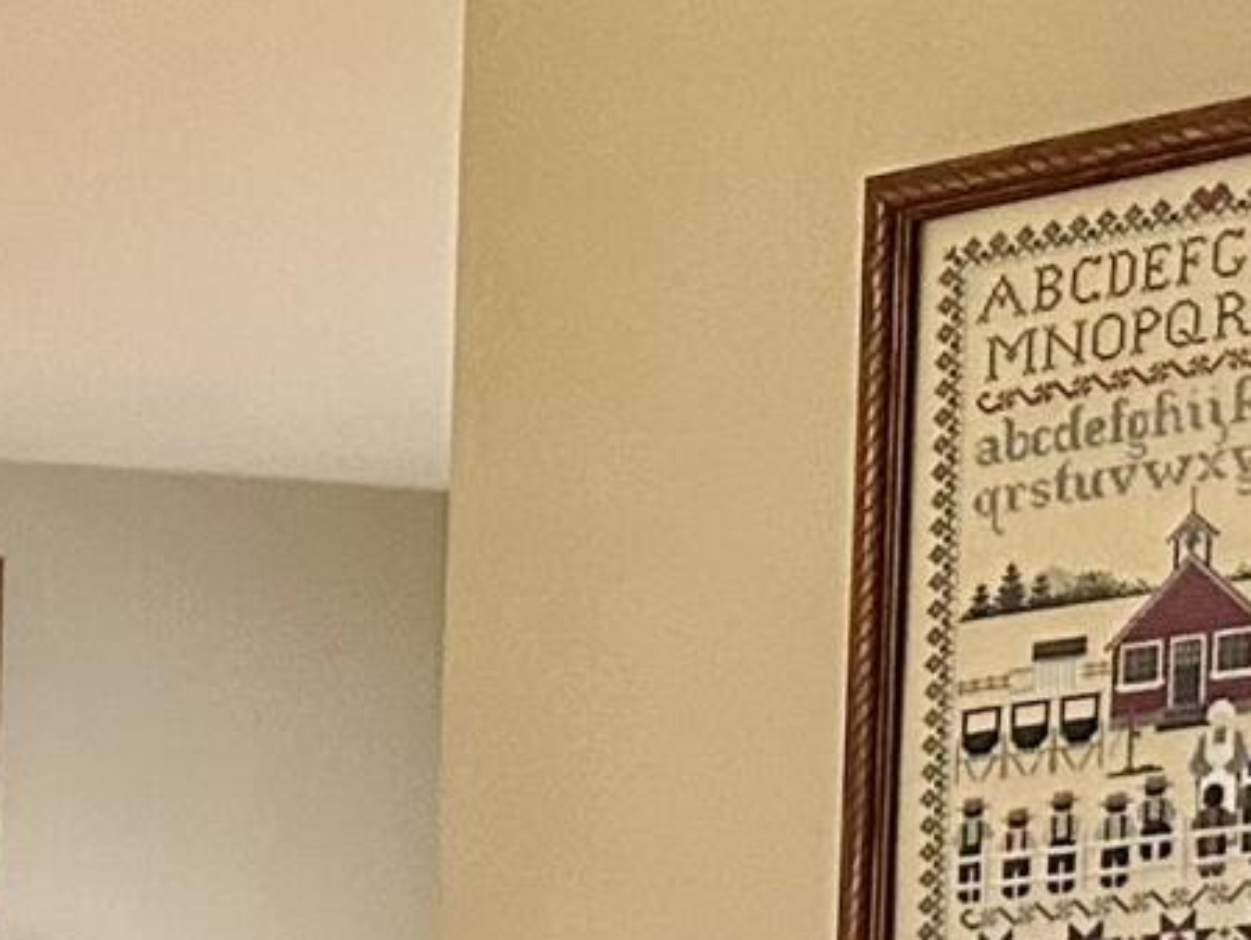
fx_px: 5785
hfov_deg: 9.8
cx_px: -2338
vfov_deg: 8.3
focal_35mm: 160
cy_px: 2503
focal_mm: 6.86
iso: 250
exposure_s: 1/60
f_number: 1.78
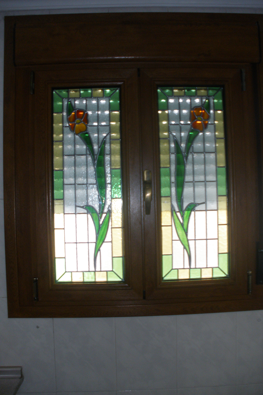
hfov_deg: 35.0
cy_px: 196
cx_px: 139
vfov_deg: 50.7
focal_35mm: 38
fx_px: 416
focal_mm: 6.3
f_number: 3.5
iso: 160
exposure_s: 1/30
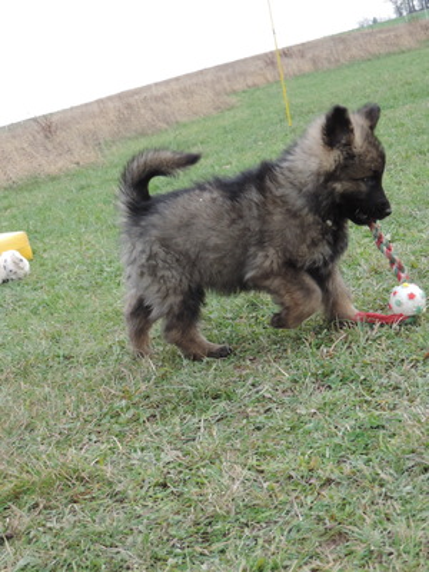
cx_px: 214
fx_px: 1239
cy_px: 286
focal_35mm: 75
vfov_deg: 26.0
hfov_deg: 19.6
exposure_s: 1/400
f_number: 3.9
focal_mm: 13.3
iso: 400
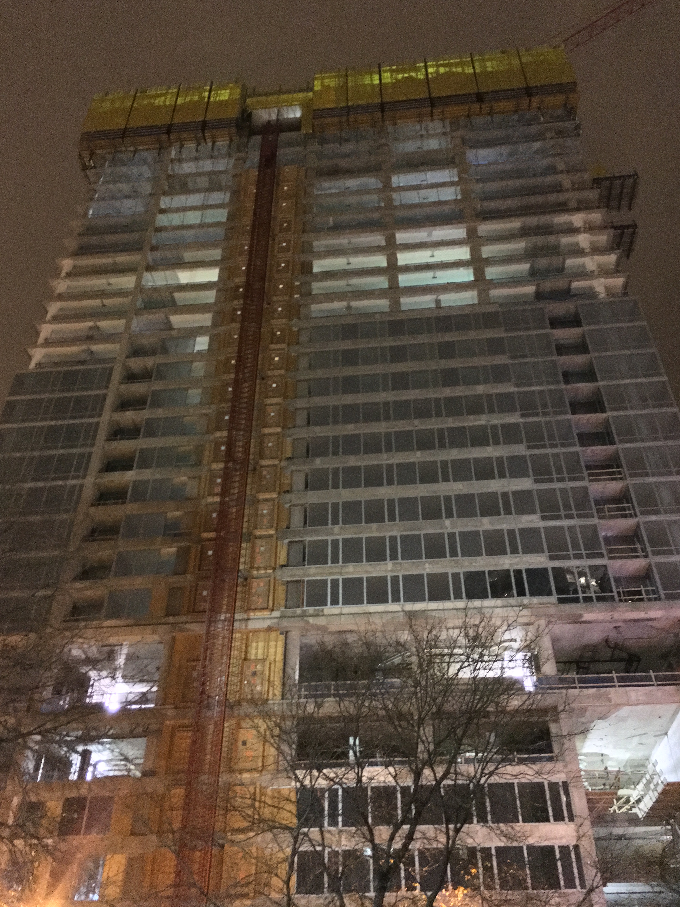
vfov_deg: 60.0
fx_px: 786
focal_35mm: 30
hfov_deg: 46.8
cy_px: 442
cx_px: 337
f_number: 2.2
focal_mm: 4.15
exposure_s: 1/15
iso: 800
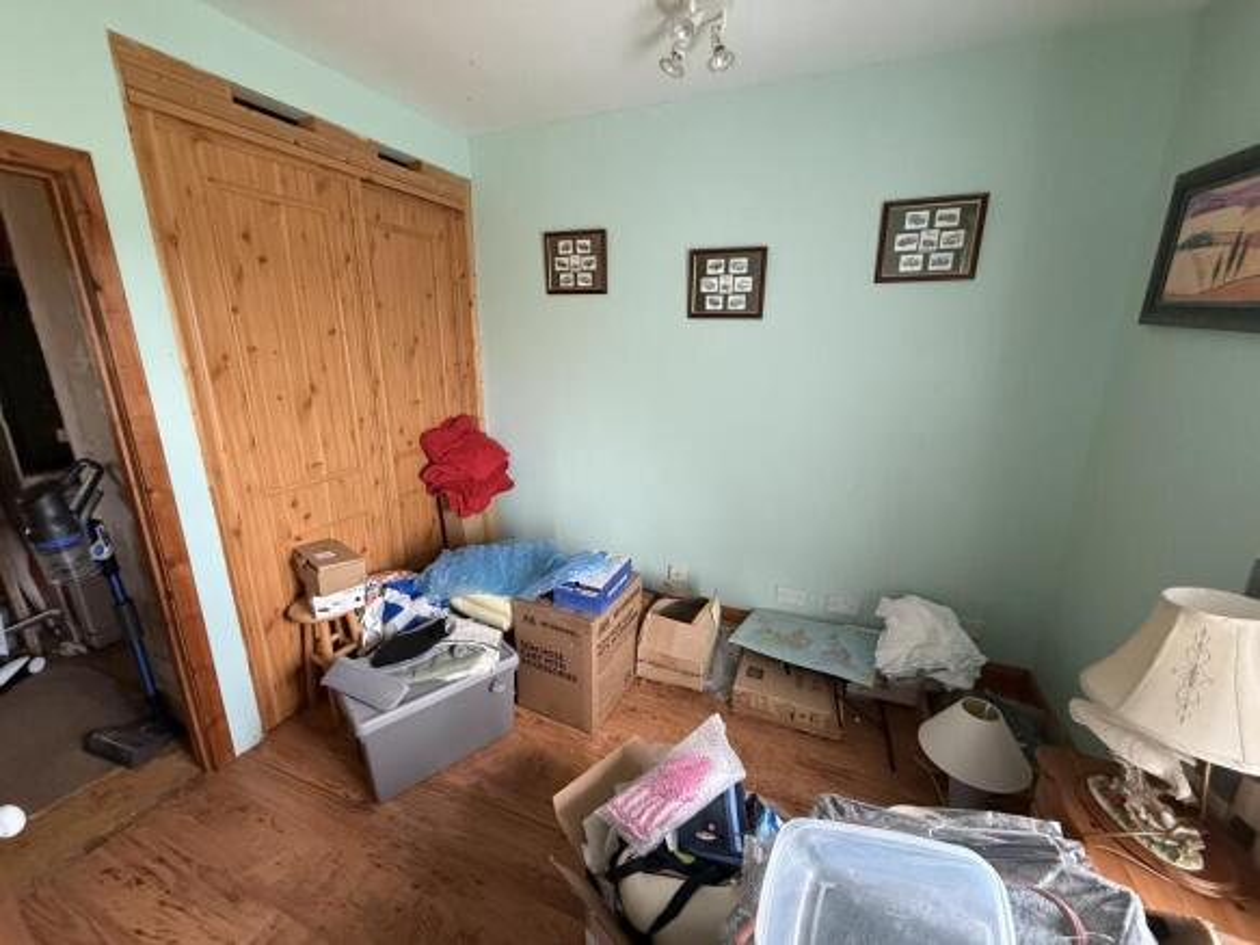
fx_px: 509
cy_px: 472
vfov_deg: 85.7
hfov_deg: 102.1
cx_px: 630
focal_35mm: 14
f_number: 2.2
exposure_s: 1/60
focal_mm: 2.22
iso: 500
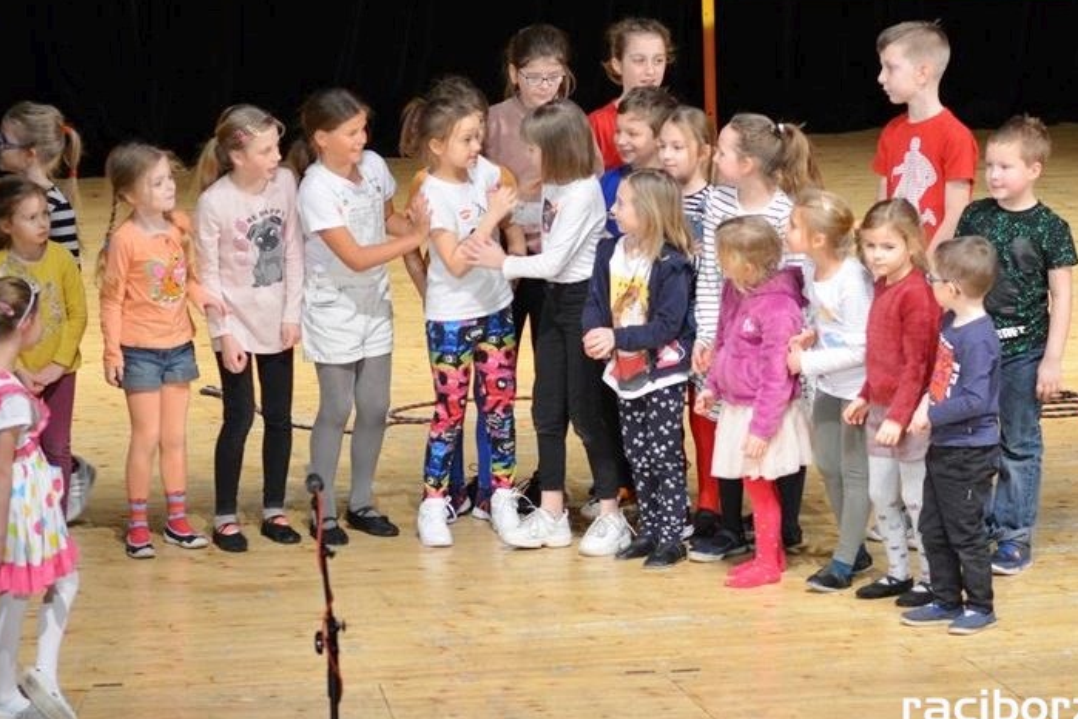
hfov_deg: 14.1
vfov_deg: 9.4
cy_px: 339
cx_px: 504
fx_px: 4359
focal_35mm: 146
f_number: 2.8
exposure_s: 1/125
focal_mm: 85
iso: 800
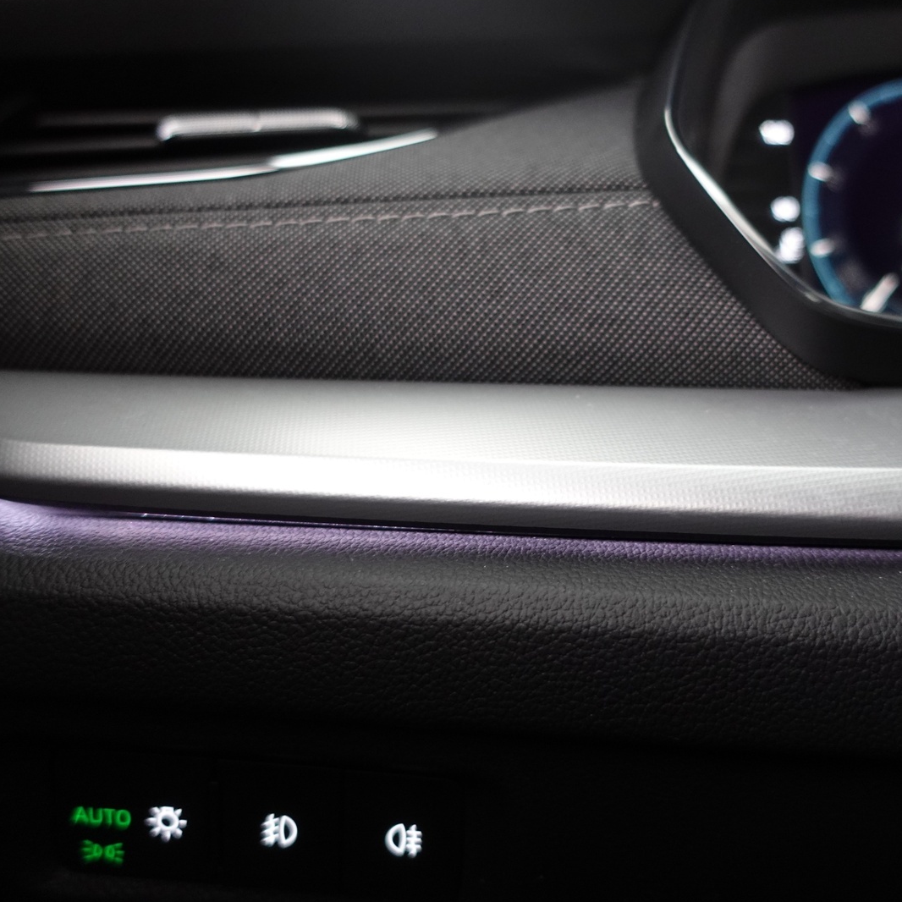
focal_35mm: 31
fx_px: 914
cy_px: 448
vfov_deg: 52.5
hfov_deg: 52.3
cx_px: 520
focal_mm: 9.4
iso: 800
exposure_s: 1/20
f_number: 1.8
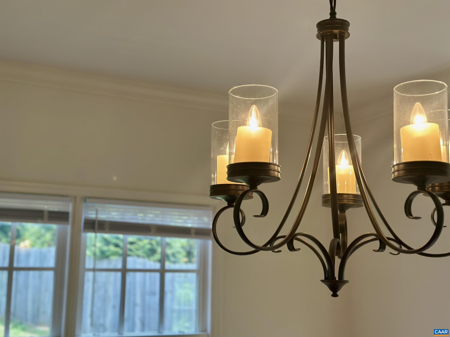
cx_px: 225
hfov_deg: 39.7
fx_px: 624
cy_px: 168
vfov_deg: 30.3
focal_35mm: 48
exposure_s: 1/424
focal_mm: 6.86
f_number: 1.78
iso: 80
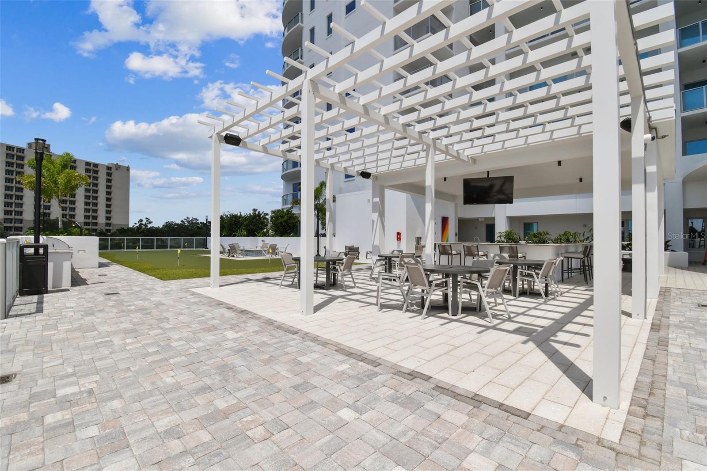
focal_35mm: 15
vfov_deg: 77.3
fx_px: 295
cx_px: 354
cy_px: 236
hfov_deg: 100.4
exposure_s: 1/500
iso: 100
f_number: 7.1
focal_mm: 10
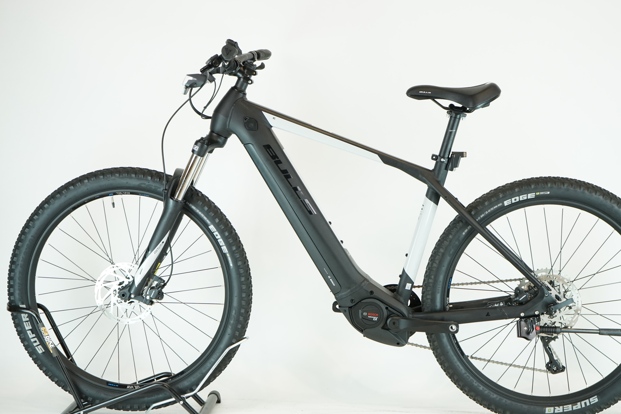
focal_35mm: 69
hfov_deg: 29.2
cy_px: 208
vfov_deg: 19.7
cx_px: 343
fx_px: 1190
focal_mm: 62
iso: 1600
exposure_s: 1/200
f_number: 5.6
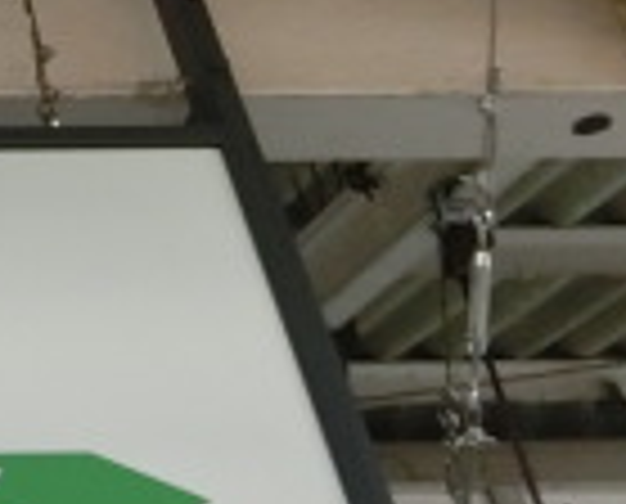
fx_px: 2081
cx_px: -680
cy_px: -117
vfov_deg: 13.4
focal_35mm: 112
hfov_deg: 14.0
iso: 200
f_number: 3.5
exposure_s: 1/125
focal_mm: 4.5
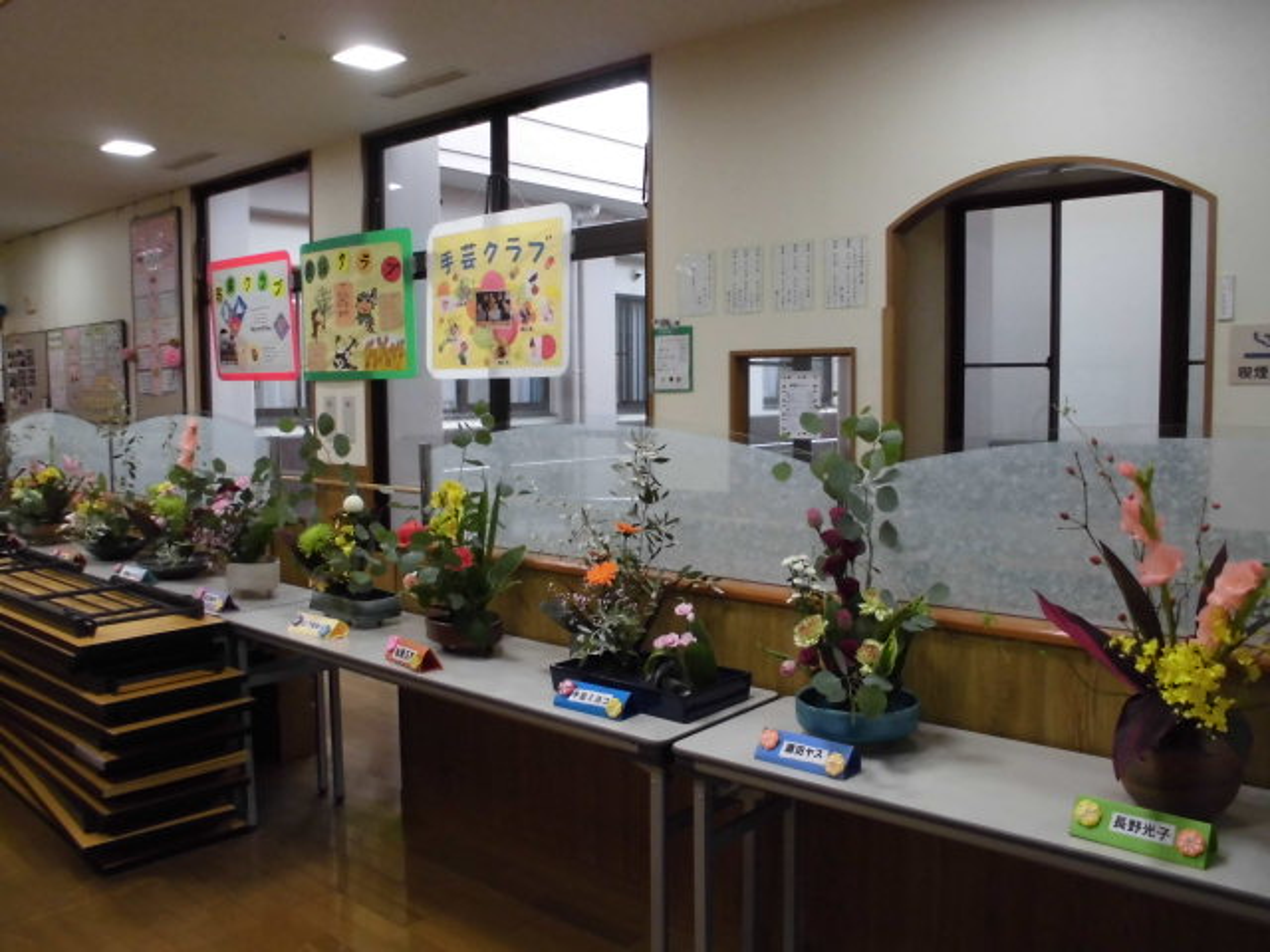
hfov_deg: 61.7
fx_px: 1064
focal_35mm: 29
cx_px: 635
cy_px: 476
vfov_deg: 48.2
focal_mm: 5.3
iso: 400
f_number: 3.7
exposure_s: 1/50
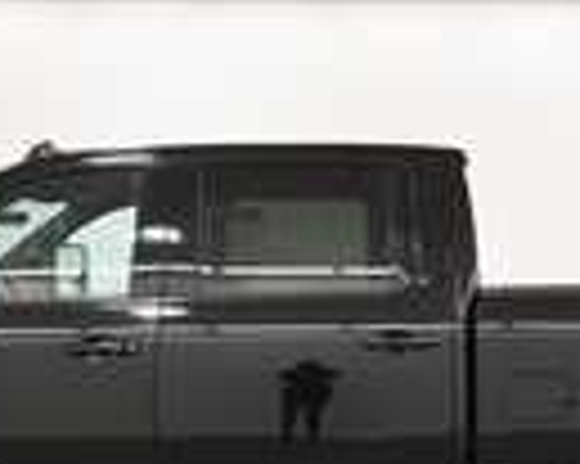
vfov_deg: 24.3
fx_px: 1046
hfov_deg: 30.9
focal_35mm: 61
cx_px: 333
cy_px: 412
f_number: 5
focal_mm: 14
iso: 800
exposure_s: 1/125
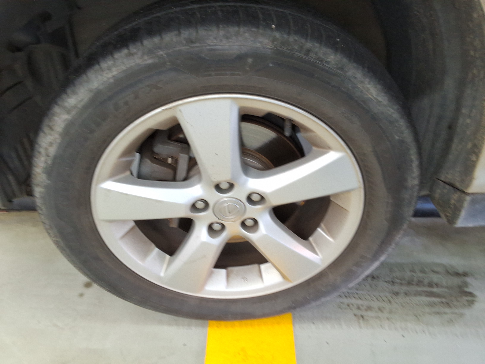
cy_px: 182
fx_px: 392
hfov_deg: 63.4
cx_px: 242
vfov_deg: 49.7
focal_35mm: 28
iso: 76
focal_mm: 2.91
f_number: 1.9
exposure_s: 1/40
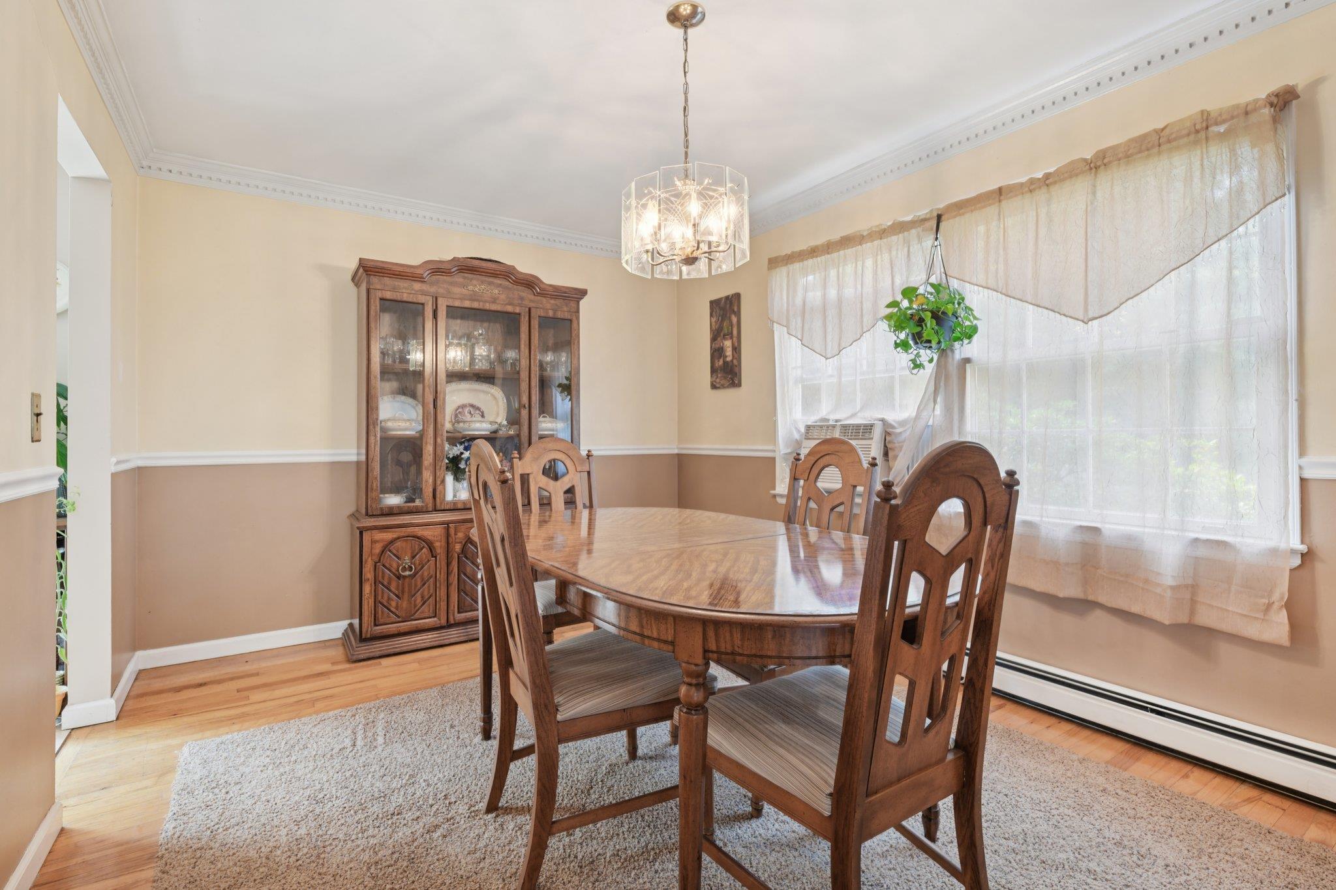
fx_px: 594
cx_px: 668
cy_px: 445
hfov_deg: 96.7
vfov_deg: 73.7
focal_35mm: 16
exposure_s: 1/5
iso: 320
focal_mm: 16
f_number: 8
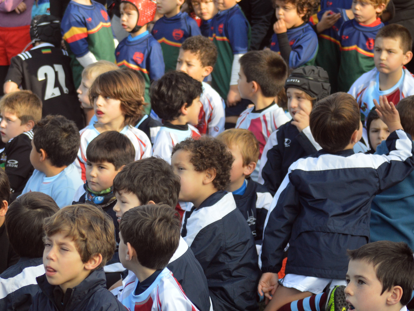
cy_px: 245
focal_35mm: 152
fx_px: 1817
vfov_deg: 9.7
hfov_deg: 12.9
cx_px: 40
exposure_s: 1/800
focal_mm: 55
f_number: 4
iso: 400
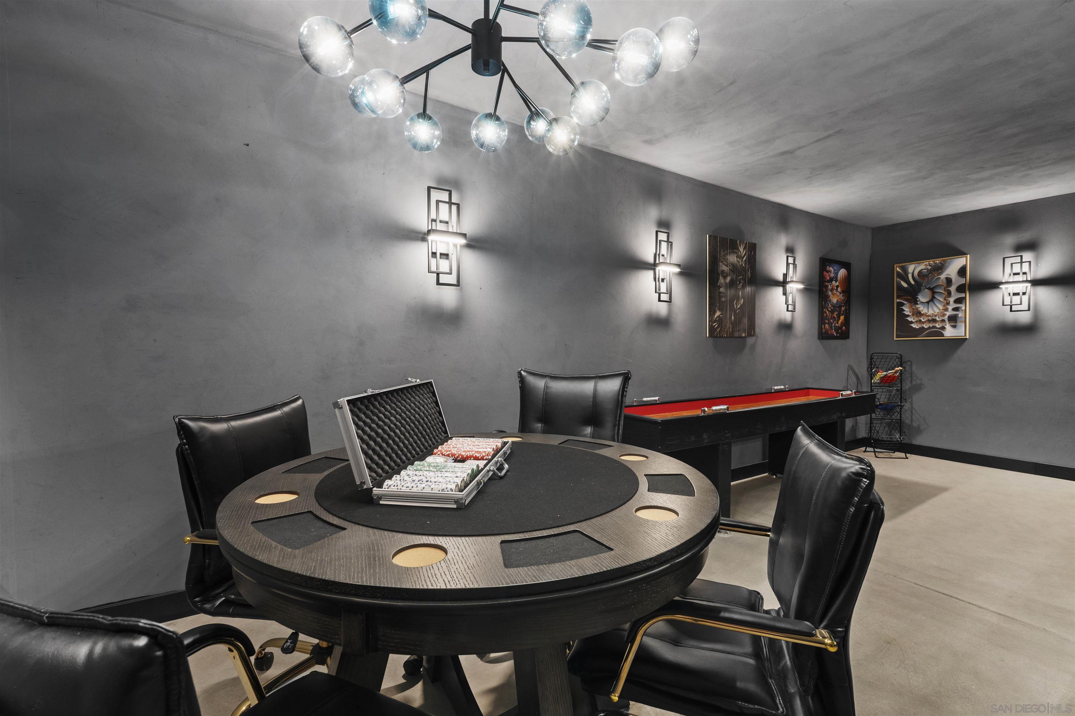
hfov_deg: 96.7
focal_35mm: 16
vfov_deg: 73.7
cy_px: 358
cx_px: 538
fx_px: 478
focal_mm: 16
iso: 400
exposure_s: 1/2
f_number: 11
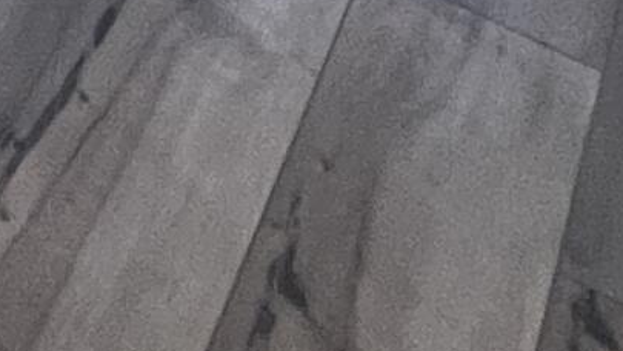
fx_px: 1735
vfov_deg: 6.9
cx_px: -1000
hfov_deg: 13.1
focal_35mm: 105
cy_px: -1245
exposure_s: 1/60
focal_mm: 1.57
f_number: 1.8
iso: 320
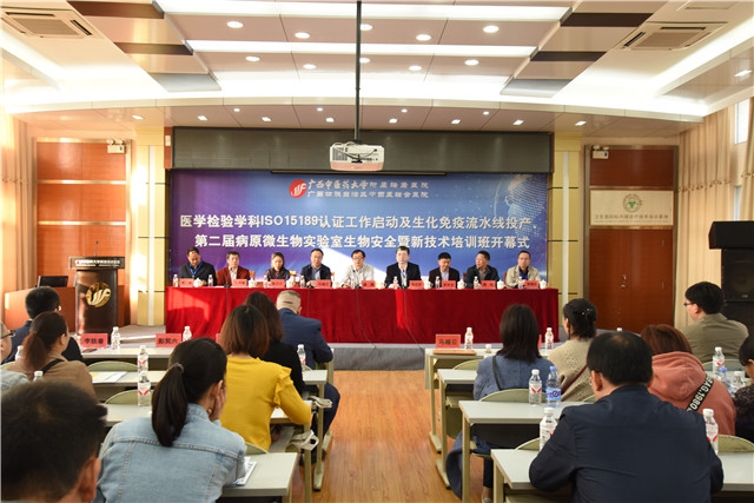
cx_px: 377
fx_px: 670
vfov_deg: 41.1
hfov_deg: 58.7
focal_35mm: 32
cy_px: 252
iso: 900
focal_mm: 32
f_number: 8
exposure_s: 1/30
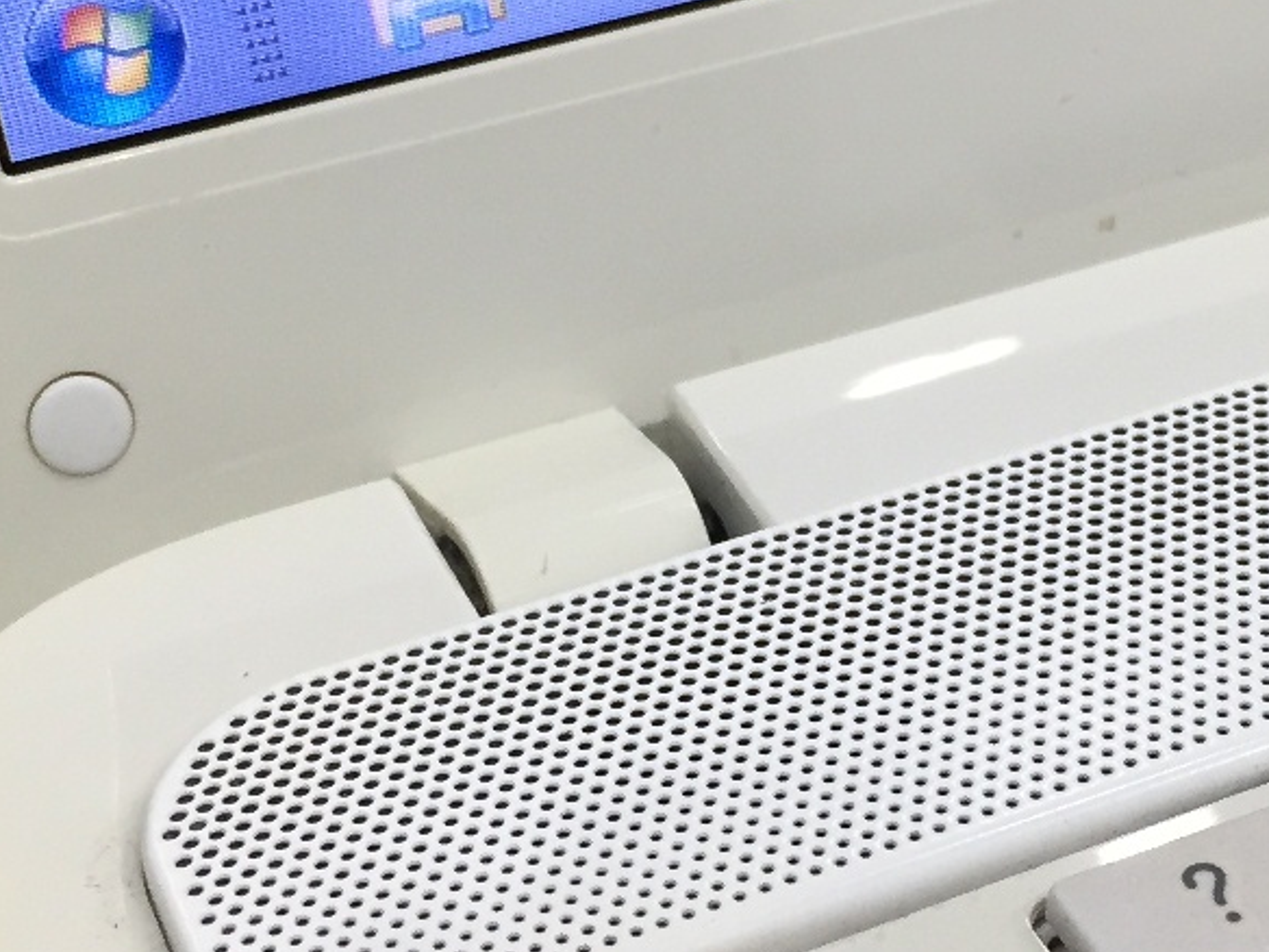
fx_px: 2969
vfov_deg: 18.2
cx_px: 863
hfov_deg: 24.0
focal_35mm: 81
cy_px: 469
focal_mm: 4.15
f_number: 2.2
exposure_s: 1/33
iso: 50
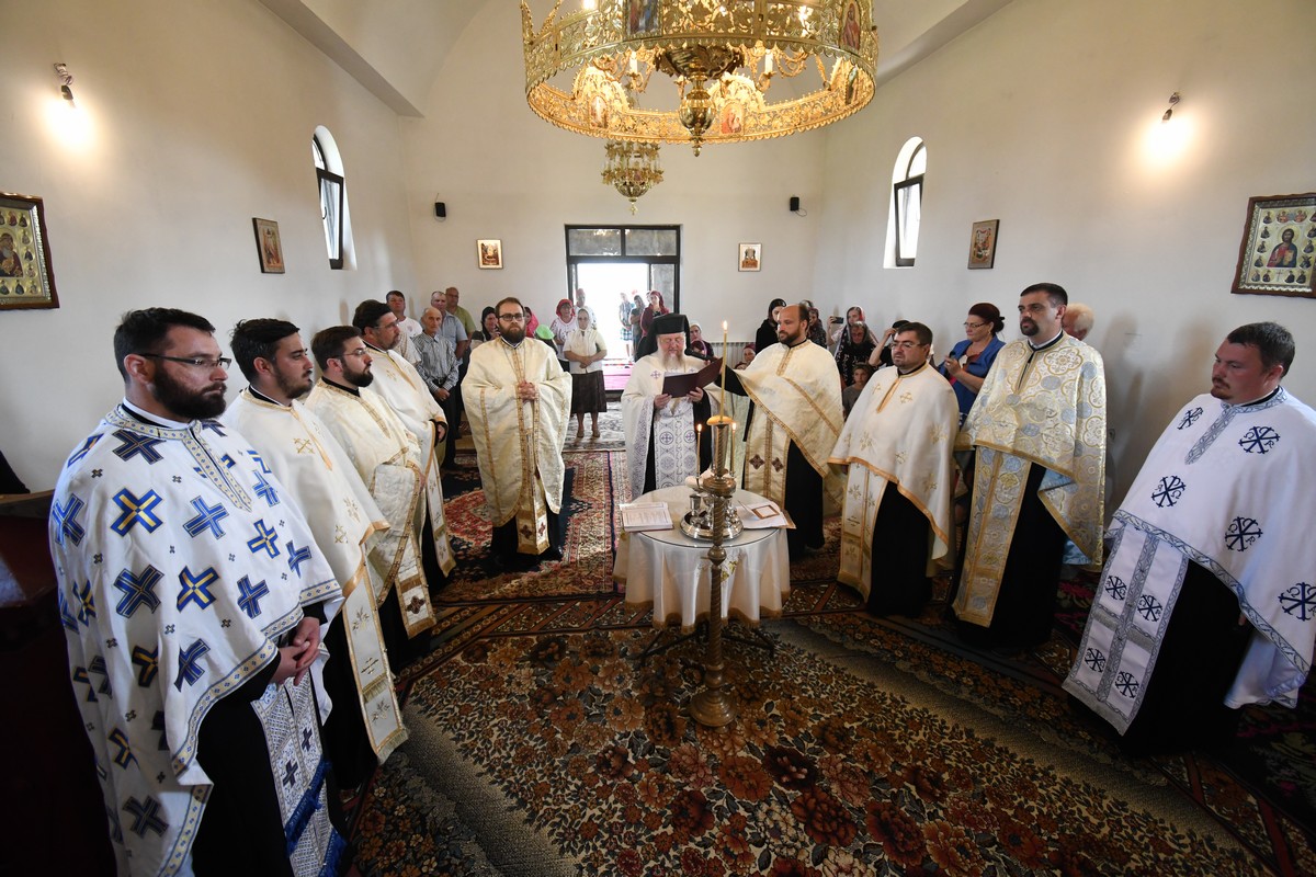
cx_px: 658
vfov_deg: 77.3
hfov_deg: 100.4
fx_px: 548
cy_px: 438
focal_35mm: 15
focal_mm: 10
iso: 2000
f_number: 4.5
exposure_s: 1/100
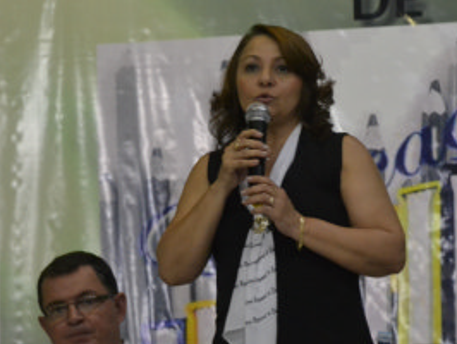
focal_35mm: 271
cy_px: 176
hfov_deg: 7.3
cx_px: 278
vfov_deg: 5.5
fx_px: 3581
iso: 3200
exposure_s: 1/40
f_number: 5.6
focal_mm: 100
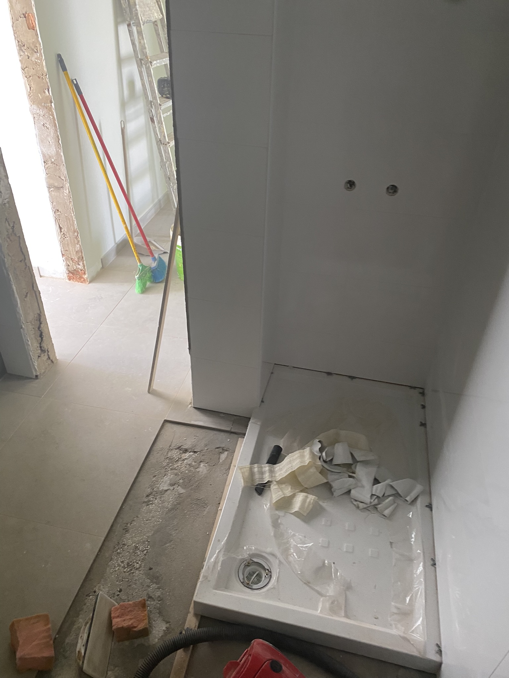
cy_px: 339
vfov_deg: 67.3
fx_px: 510
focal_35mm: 26
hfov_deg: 53.1
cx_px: 254
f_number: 1.8
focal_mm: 4.25
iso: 160
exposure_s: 1/60
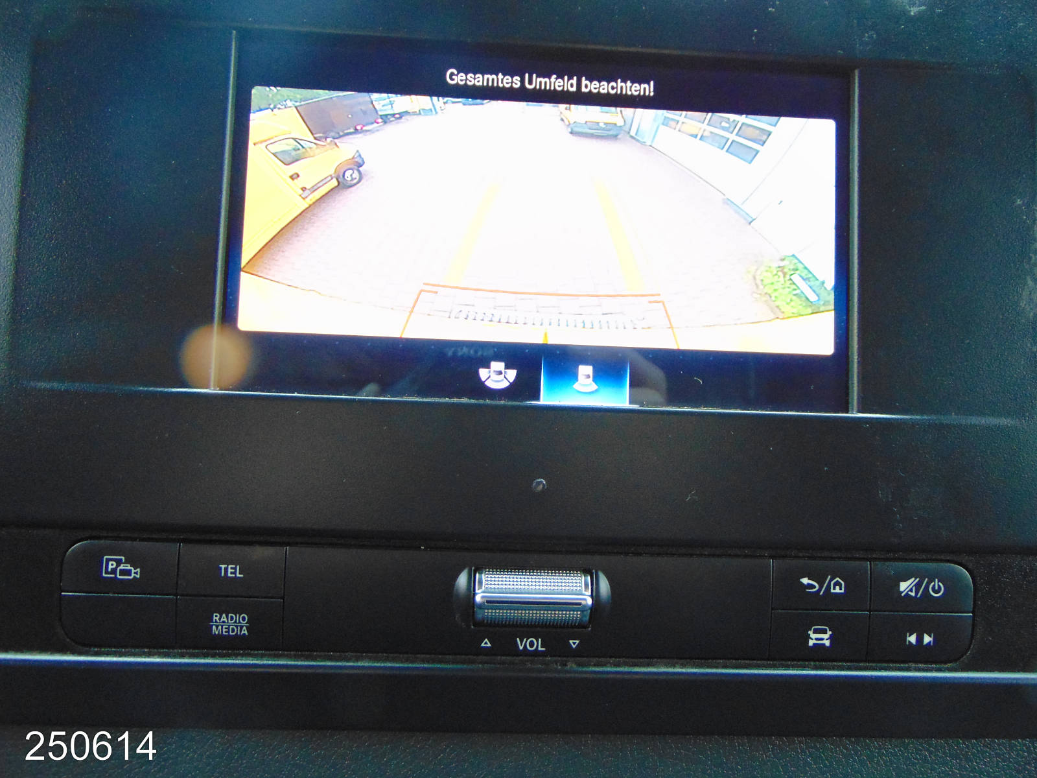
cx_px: 518
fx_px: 749
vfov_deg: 54.9
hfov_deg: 69.4
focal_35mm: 25
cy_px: 389
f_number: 3
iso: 400
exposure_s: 1/30
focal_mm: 4.5
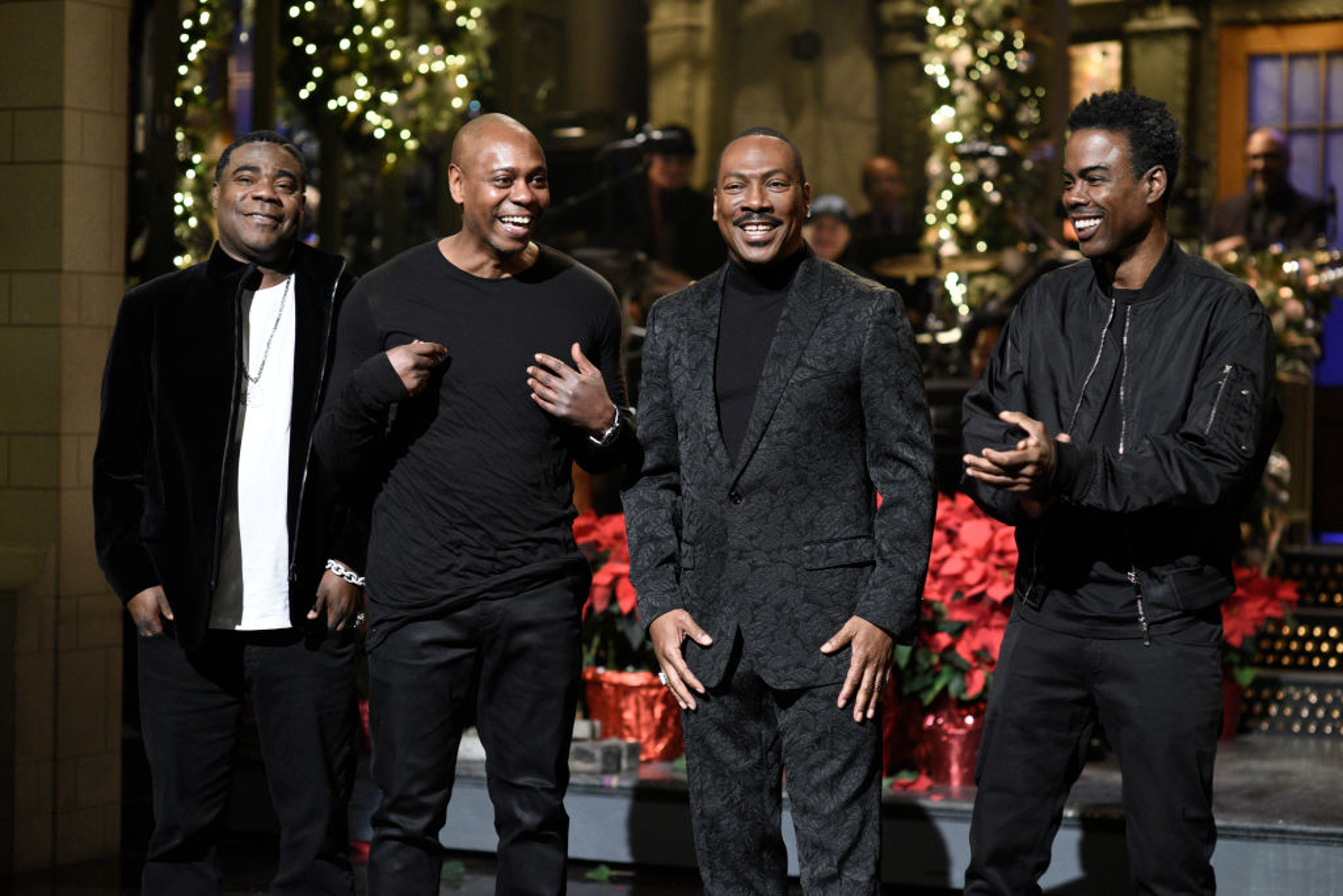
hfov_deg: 23.9
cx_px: 672
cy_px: 448
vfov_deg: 16.1
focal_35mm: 85
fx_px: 3171
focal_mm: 85
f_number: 3.2
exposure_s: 1/250
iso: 3200
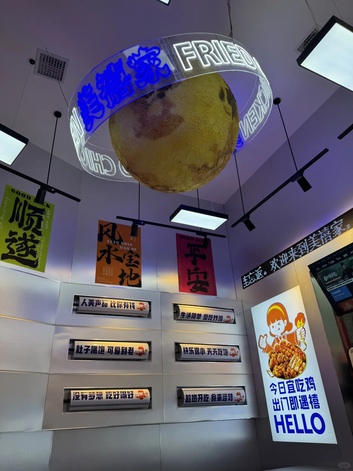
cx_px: 176
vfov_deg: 71.6
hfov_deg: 56.8
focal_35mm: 24
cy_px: 236
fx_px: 326
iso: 80
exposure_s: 1/290
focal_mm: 6.76
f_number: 1.78
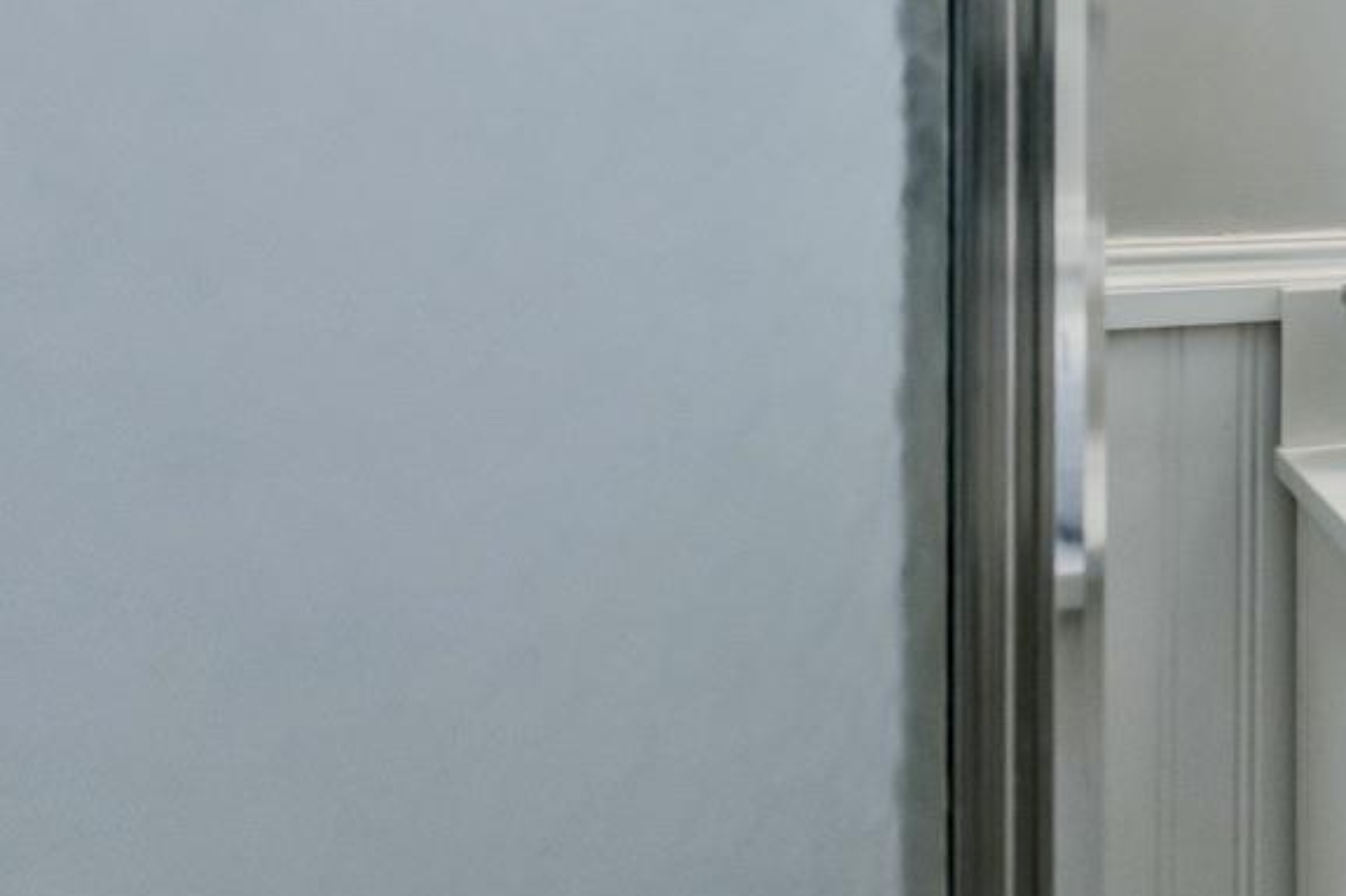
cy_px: 76
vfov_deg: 23.1
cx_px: 2303
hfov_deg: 23.0
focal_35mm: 57
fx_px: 2130
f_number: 4
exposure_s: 1/60
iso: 250
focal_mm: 16
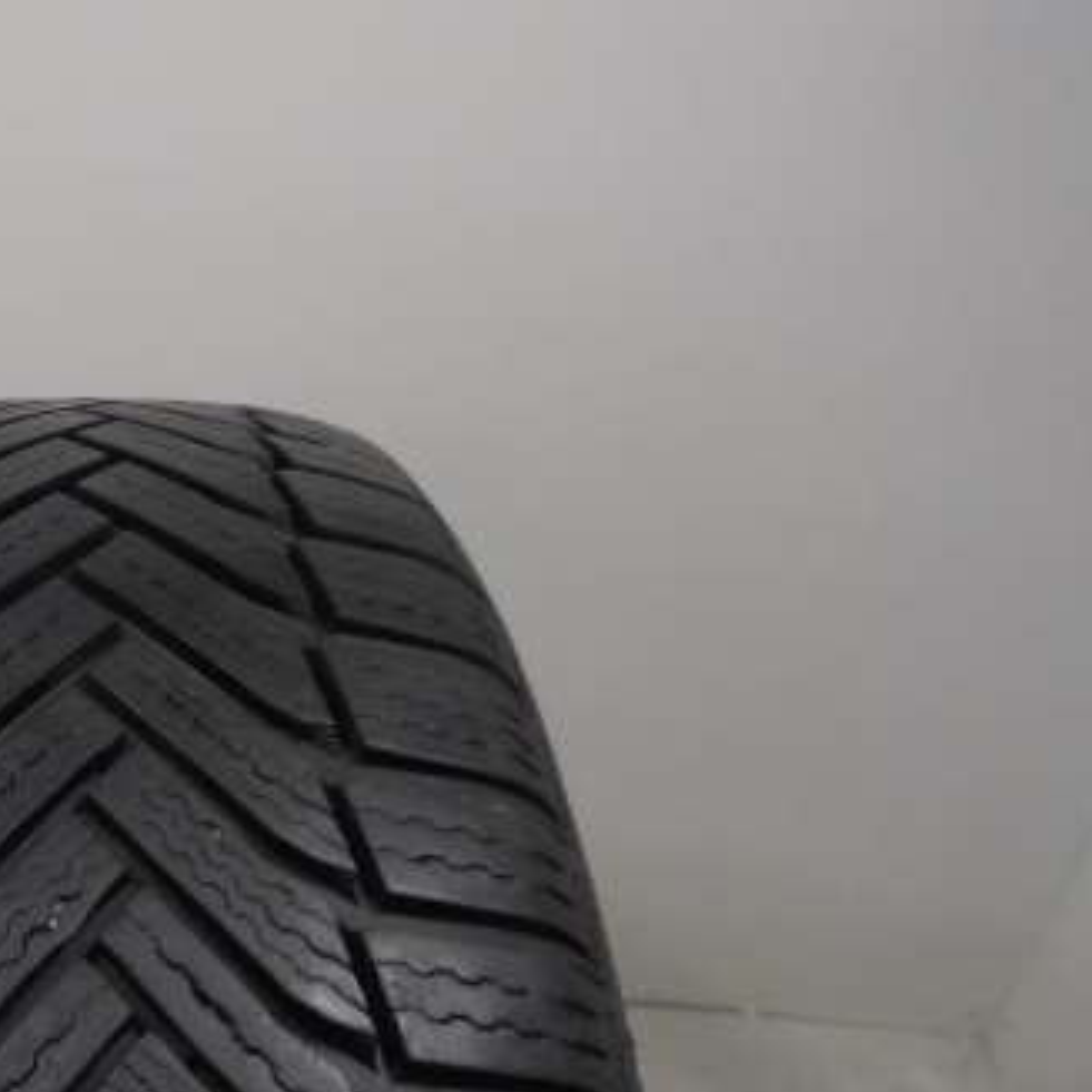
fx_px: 1606
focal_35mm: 45
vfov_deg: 37.4
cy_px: 424
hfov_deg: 34.6
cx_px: 33
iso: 100
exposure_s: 1/30
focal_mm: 4.6
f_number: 3.5
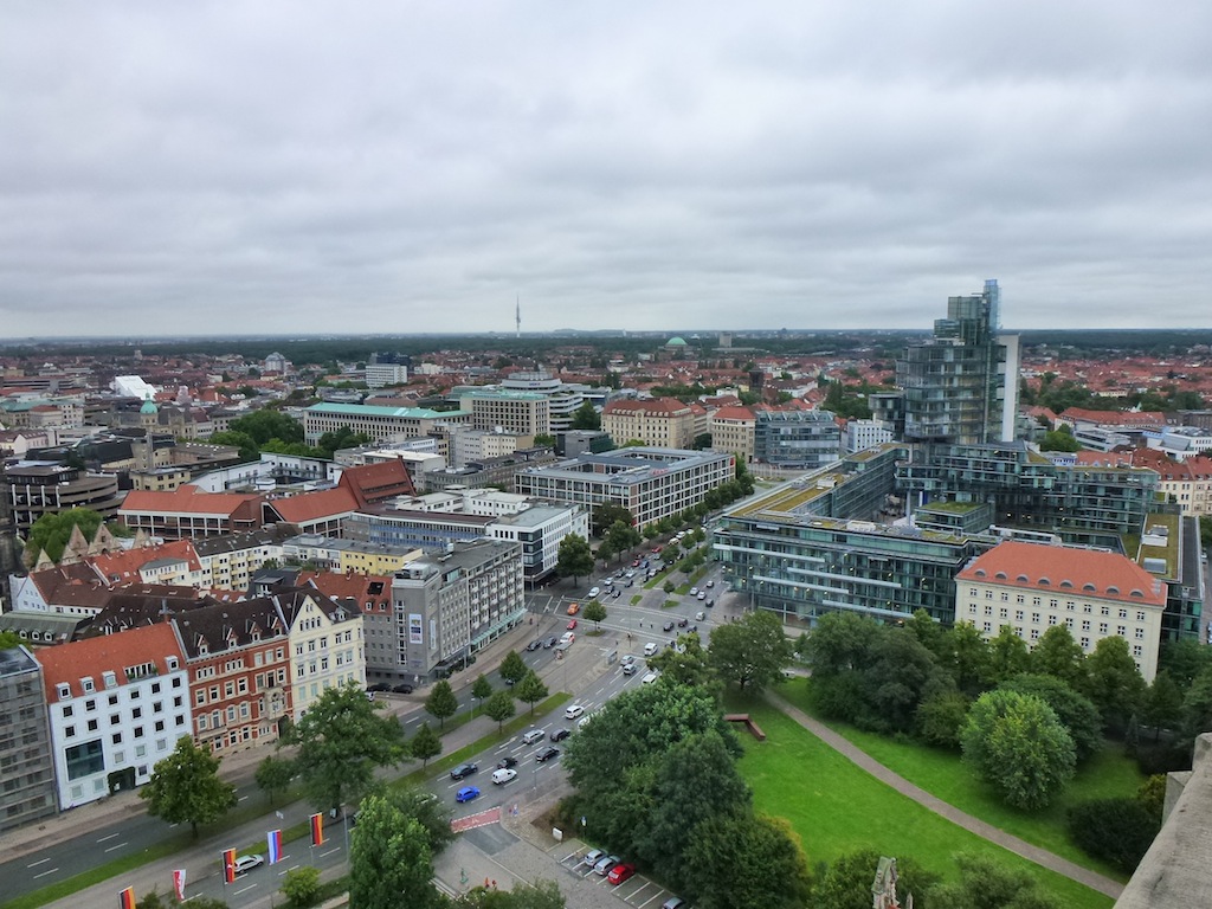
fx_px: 875
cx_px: 606
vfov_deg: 54.9
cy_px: 454
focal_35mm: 25
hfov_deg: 69.4
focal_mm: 4.3
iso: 250
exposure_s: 1/200
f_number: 4
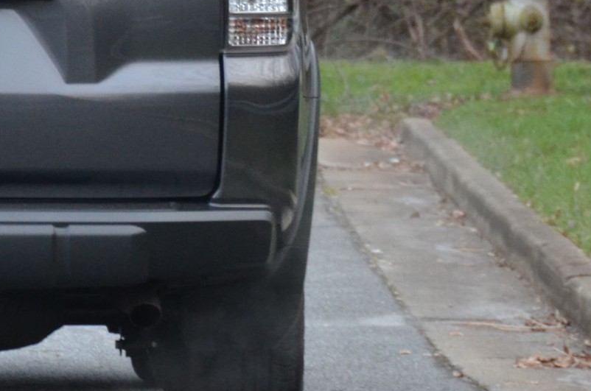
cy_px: 49
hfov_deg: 4.9
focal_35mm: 421
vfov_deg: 3.2
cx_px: -69
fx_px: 6896
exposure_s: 1/40
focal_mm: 90
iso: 1600
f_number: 5.3
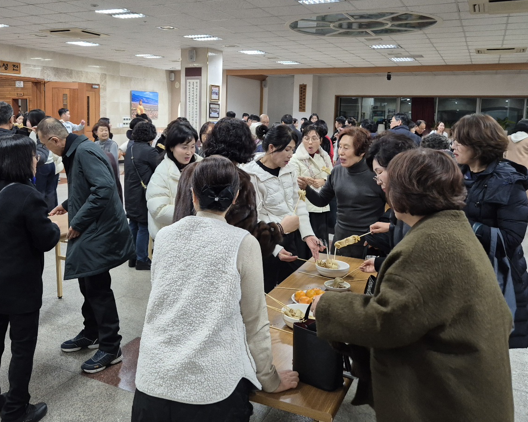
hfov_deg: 67.9
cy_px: 214
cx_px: 237
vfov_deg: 56.8
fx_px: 391
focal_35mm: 25
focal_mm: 5.4
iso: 320
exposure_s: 1/120
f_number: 1.8
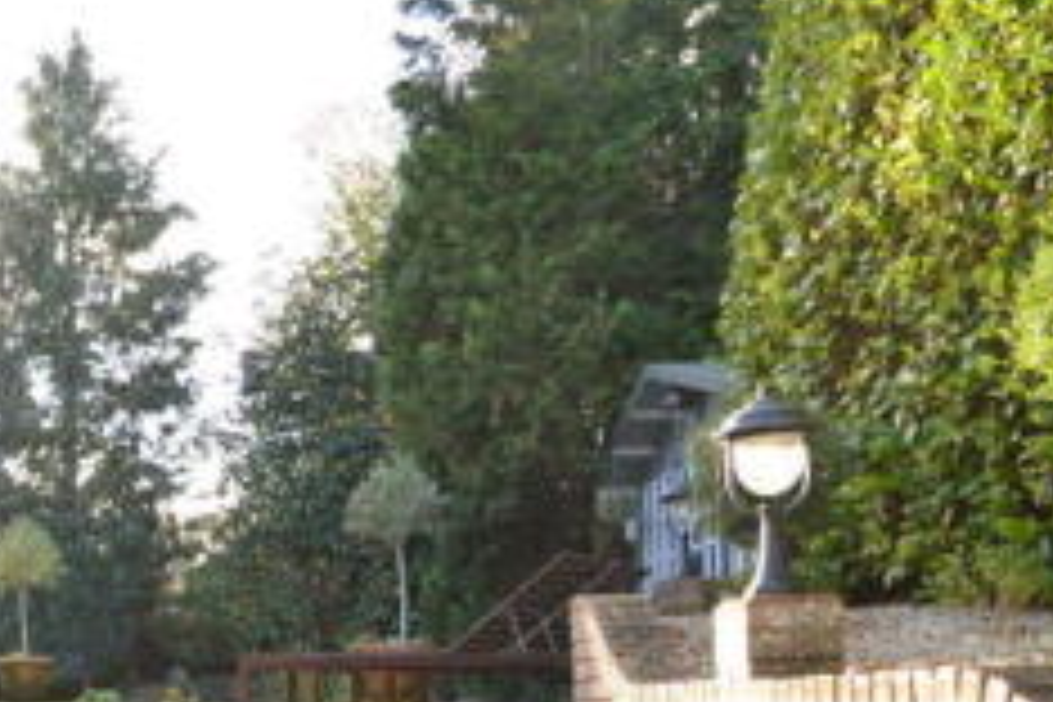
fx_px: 1228
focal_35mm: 42
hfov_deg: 40.6
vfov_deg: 30.2
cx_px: 0
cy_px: 662
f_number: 3.5
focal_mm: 10
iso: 250
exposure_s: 1/200
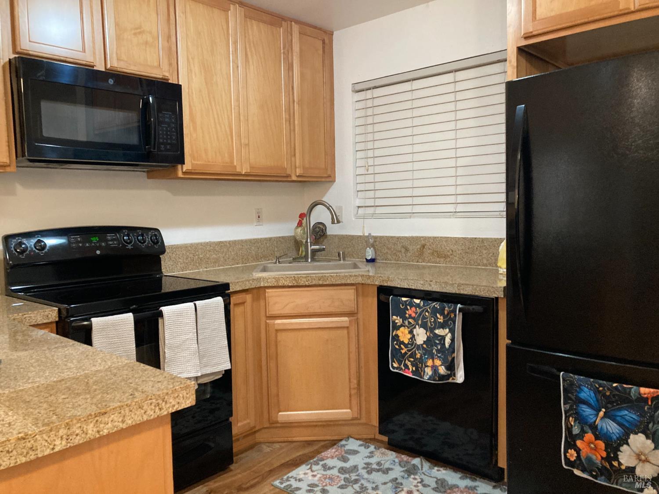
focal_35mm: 28
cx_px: 330
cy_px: 247
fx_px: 533
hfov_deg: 63.4
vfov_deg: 49.7
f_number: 1.8
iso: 320
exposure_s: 1/30
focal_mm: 3.99
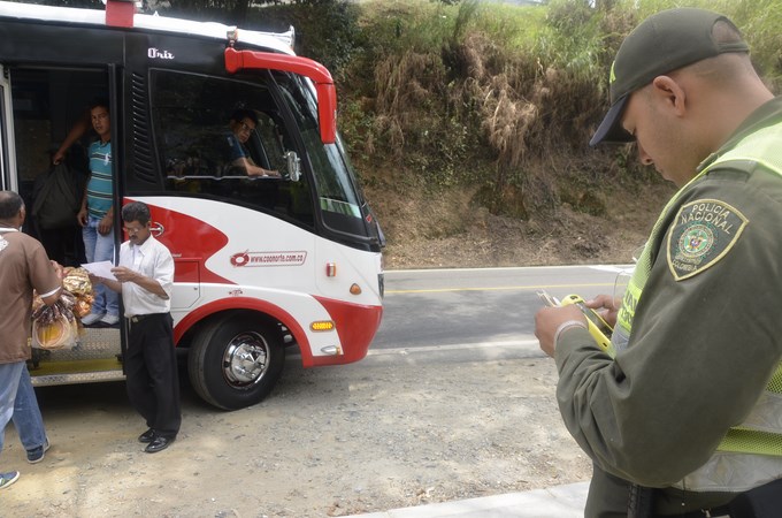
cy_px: 259
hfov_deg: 67.5
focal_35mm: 27
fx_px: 585
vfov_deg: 47.7
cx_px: 391
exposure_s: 1/200
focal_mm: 18
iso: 200
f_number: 7.1
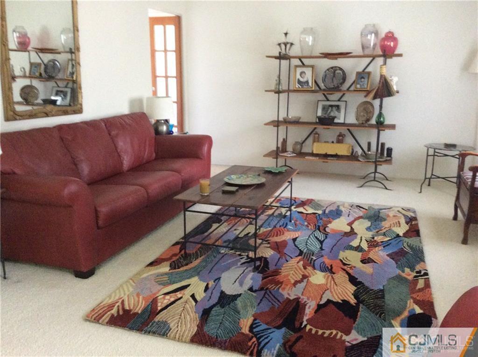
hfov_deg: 56.9
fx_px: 441
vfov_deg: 44.0
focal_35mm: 32
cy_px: 178
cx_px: 239
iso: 320
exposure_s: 1/24
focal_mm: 3.3
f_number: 2.4
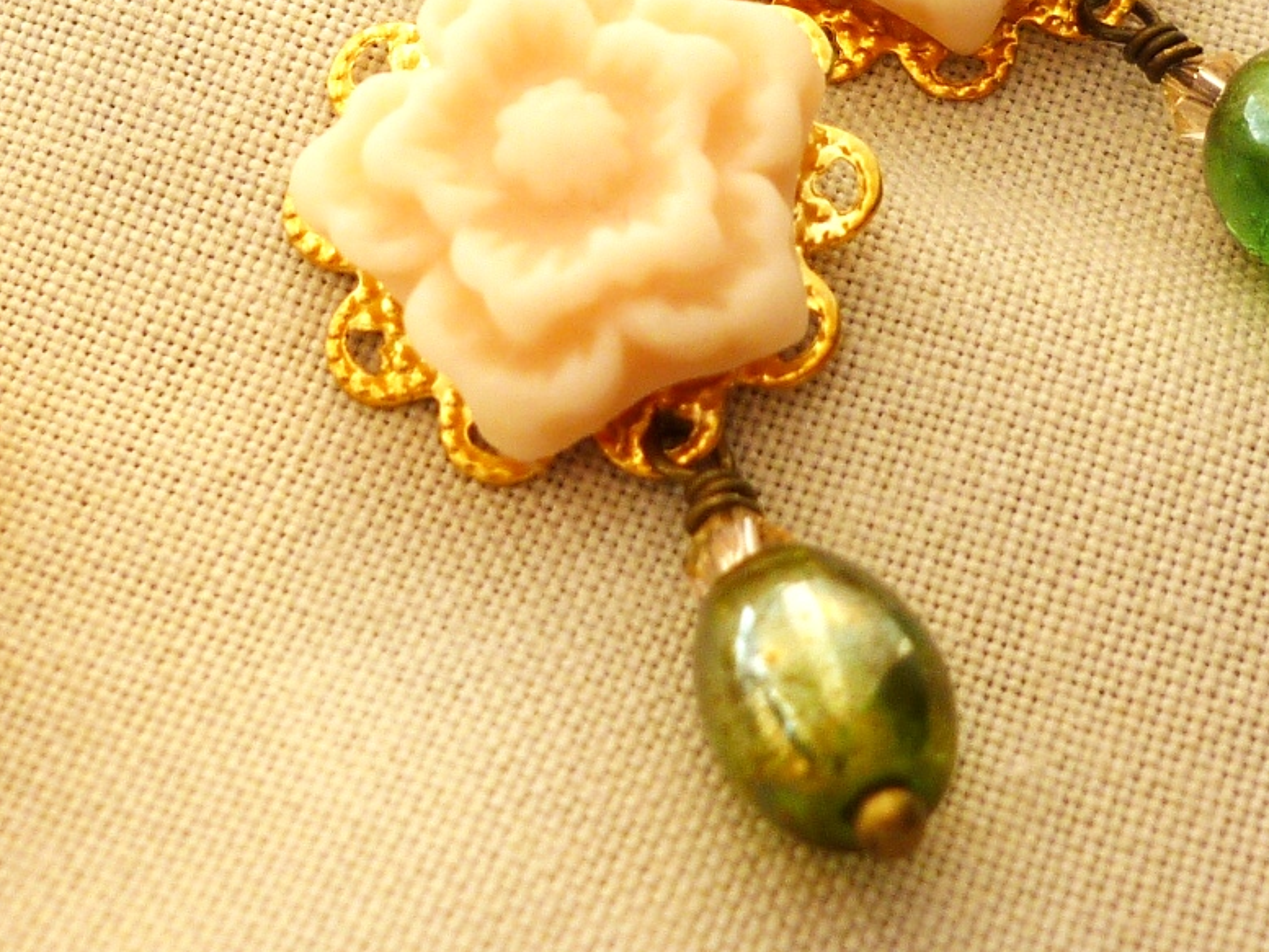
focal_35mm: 87
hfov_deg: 22.5
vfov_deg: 16.5
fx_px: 3190
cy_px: -87
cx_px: 612
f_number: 2.8
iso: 80
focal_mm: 5.5
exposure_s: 1/200
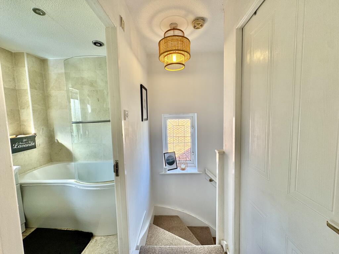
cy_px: 127
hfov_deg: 102.1
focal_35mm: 14
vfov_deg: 85.7
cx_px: 170
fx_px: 137
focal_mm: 2.22
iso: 64
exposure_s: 1/100
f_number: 2.2
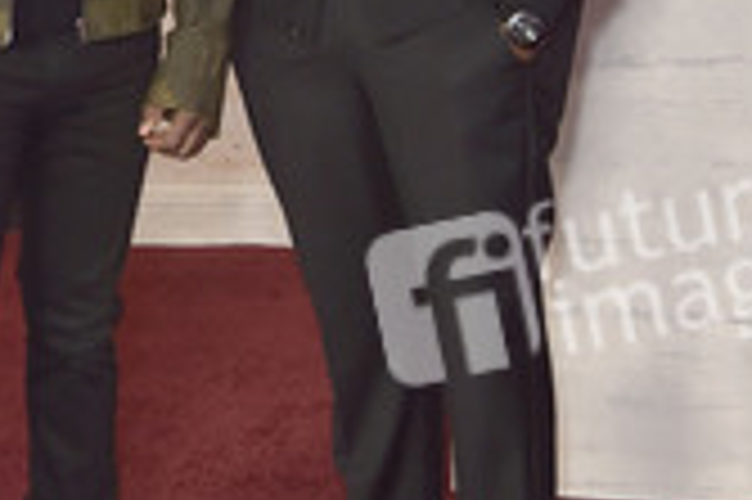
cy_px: 54
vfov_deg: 11.3
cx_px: 191
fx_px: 2504
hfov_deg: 17.0
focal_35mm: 120
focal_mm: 50
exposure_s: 1/250
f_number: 5.6
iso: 1000
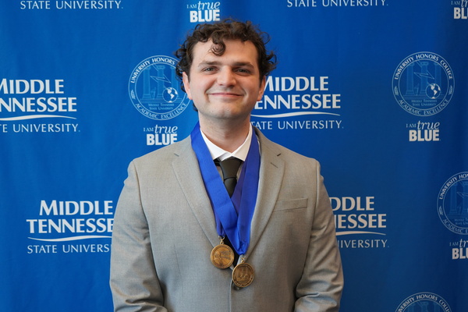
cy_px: 156
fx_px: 637
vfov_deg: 27.5
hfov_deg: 40.3
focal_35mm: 49
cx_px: 234
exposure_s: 1/160
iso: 1250
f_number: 4.5
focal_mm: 49
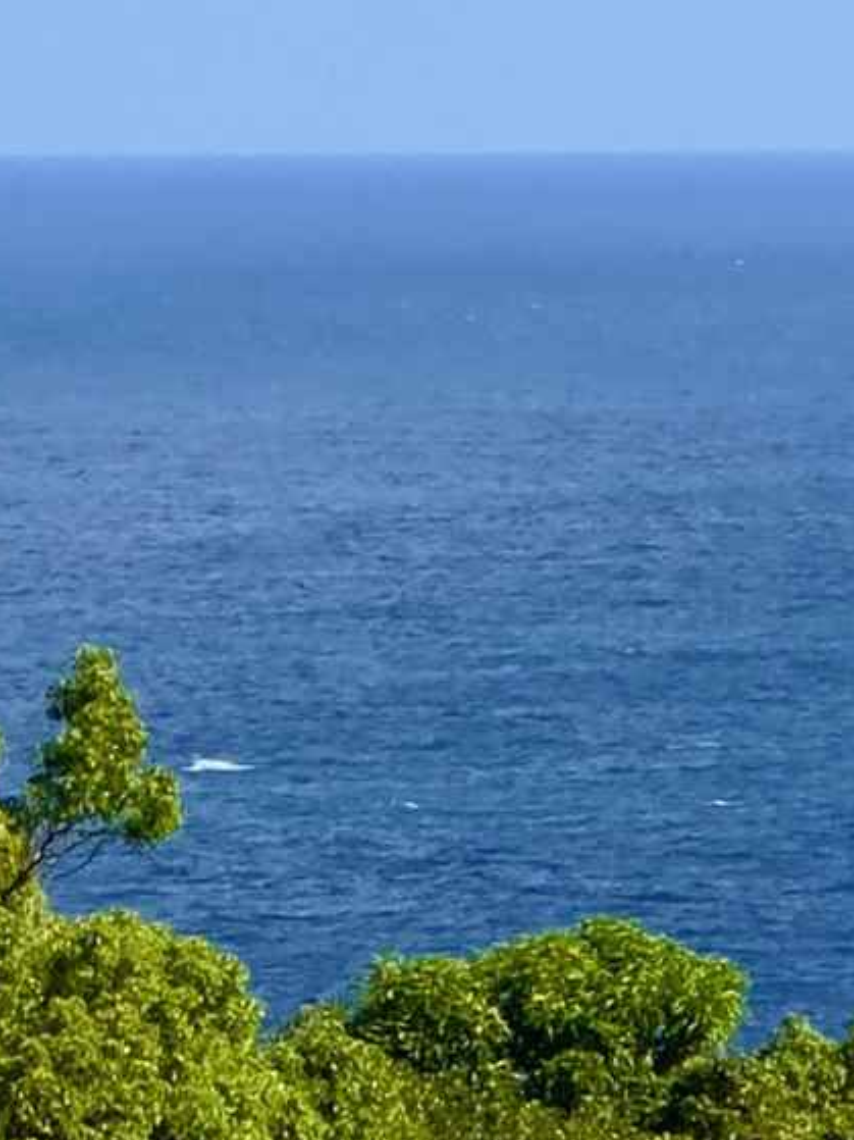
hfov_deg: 3.5
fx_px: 13920
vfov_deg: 4.7
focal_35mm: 423
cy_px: 765
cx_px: 1576
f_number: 2.8
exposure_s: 1/853
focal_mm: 9
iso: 32
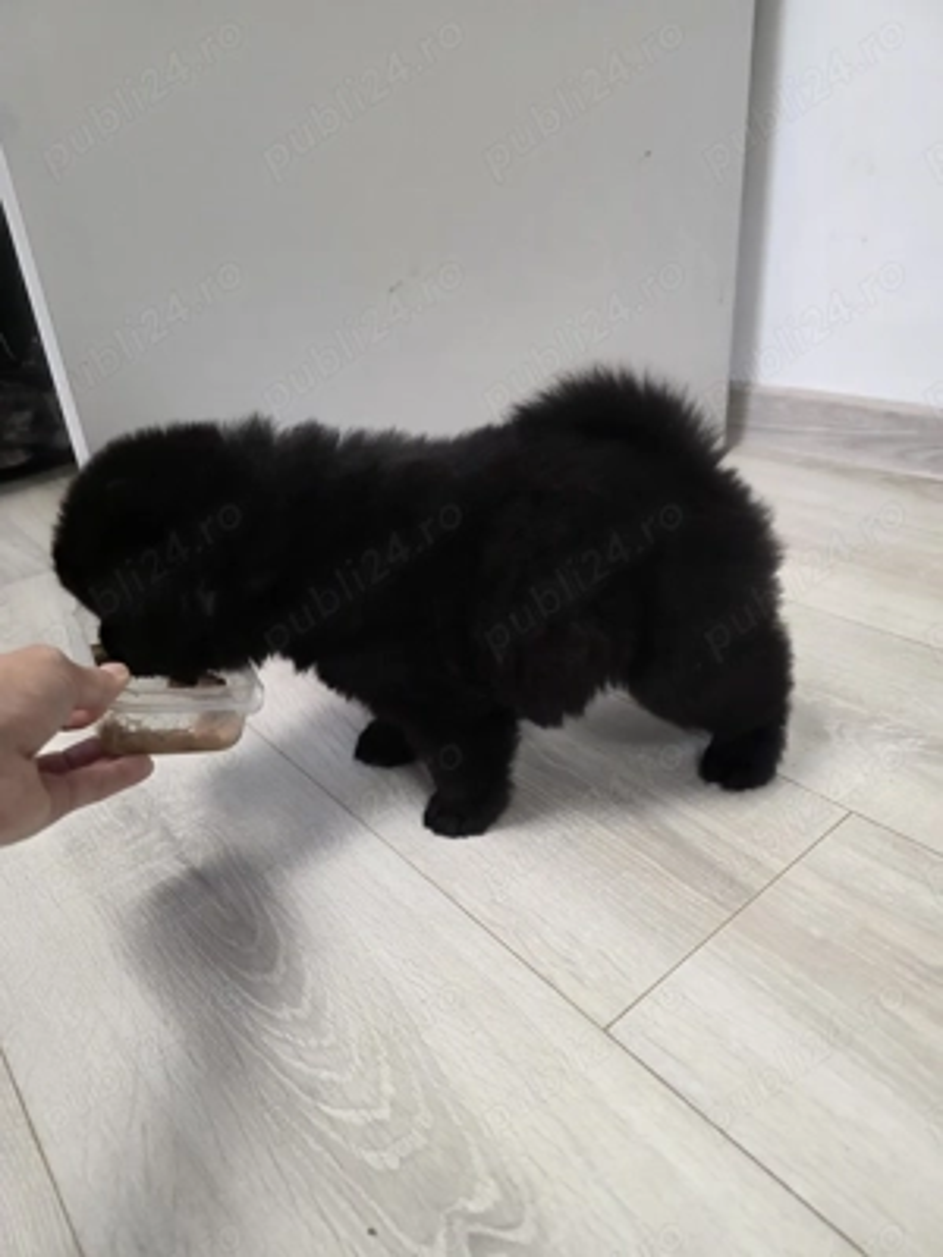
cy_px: 628
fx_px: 835
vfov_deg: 73.9
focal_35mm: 23
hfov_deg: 58.9
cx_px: 472
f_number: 1.7
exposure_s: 1/100
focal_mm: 6.3
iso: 400
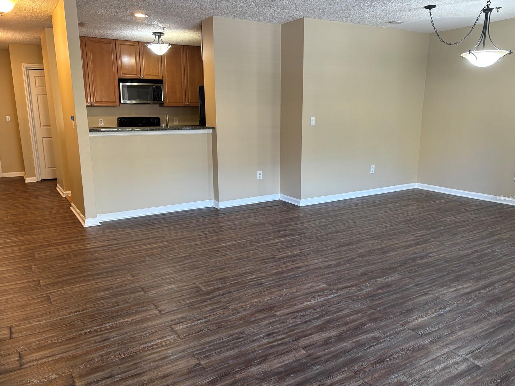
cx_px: 256
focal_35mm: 27
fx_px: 402
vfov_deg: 51.4
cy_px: 198
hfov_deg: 65.3
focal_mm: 5.96
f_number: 1.6
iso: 125
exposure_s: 1/60
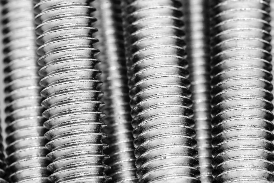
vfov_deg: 8.7
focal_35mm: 158
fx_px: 1199
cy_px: 92
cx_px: 137
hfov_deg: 13.0
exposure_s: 1/10
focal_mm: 105
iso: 100
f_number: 13
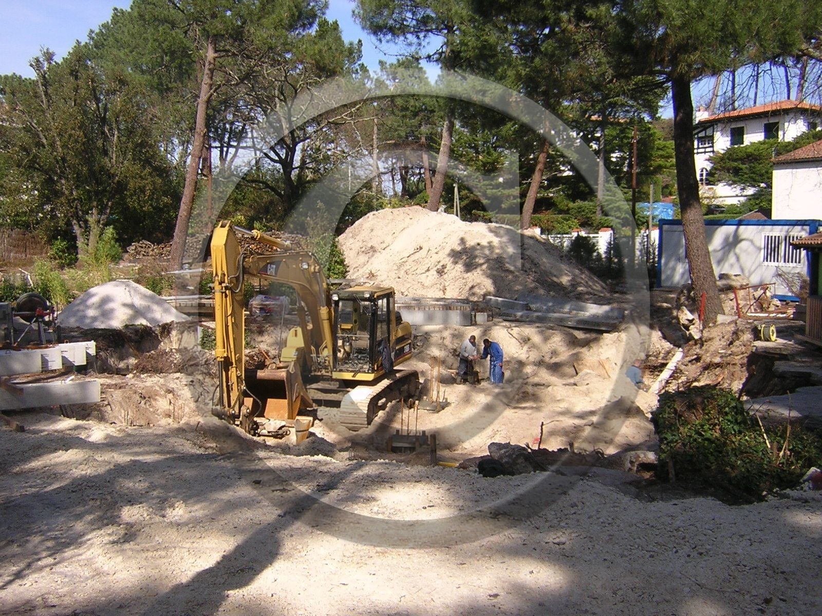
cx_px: 411
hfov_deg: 51.4
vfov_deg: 39.7
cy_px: 308
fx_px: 855
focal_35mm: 36
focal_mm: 4.7
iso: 100
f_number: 5.2
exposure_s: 1/279
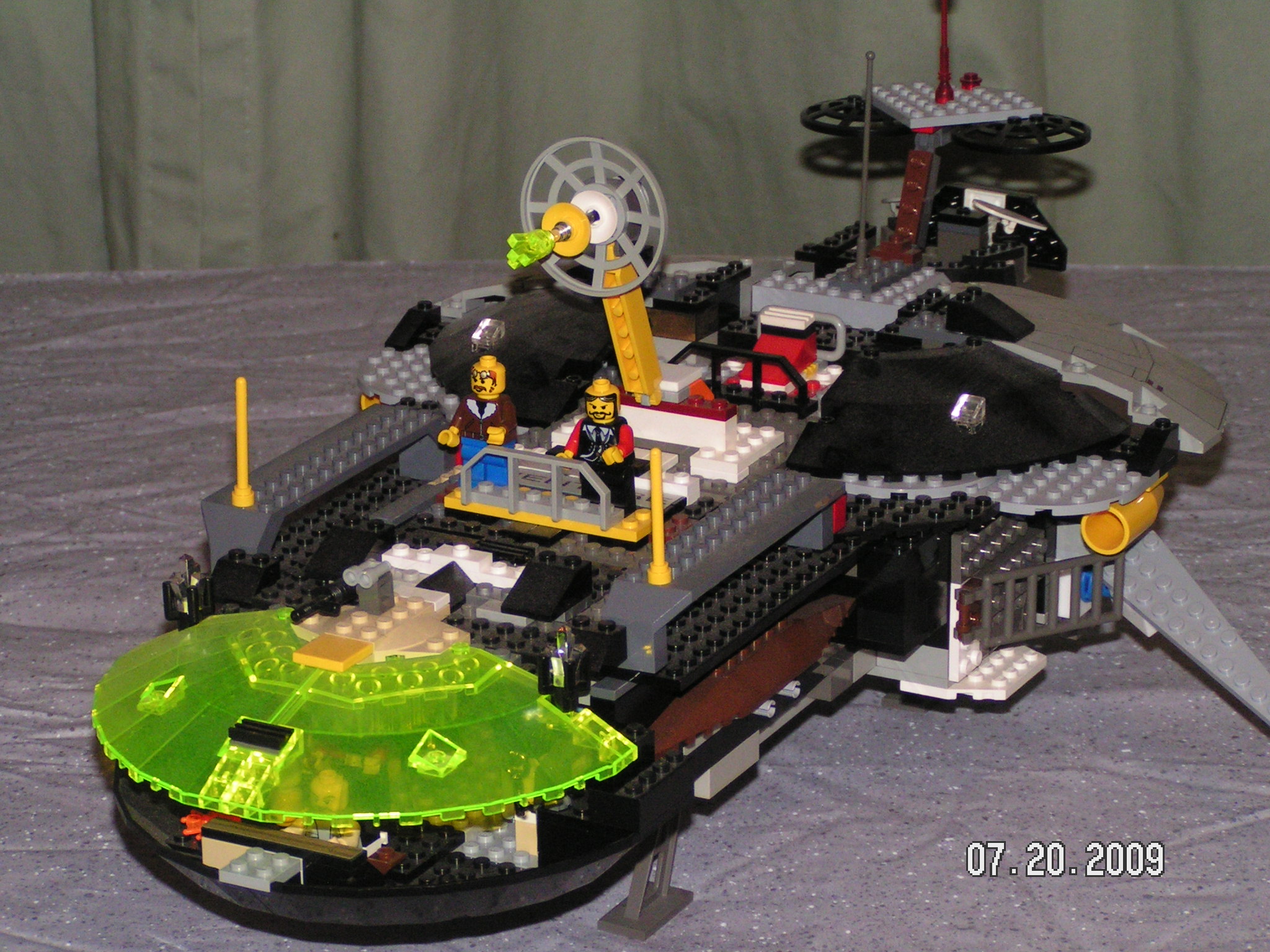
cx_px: 635
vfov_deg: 12.5
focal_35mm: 119
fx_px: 4366
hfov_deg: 16.6
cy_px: 476
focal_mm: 18.2
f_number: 3.5
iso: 200
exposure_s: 1/125
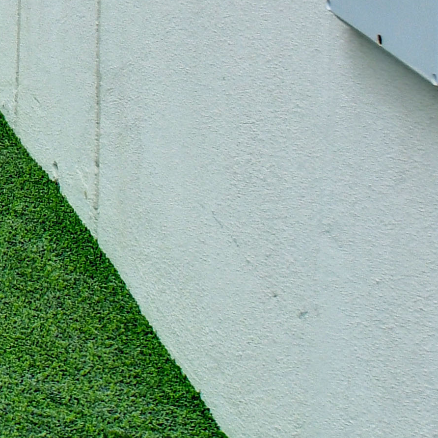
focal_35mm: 110
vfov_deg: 12.7
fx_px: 1575
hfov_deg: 7.8
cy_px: -569
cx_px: -1388
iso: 100
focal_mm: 14
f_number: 9
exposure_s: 1/125
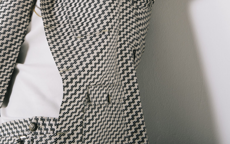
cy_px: -11
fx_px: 608
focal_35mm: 97
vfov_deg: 13.2
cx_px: 87
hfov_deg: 21.4
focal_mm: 45
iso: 200
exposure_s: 1/200
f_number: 10
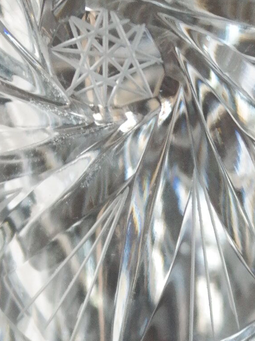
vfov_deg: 13.0
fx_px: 1484
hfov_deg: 9.8
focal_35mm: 151
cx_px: 174
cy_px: 266
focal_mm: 45
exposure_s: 1/30
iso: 3200
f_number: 9
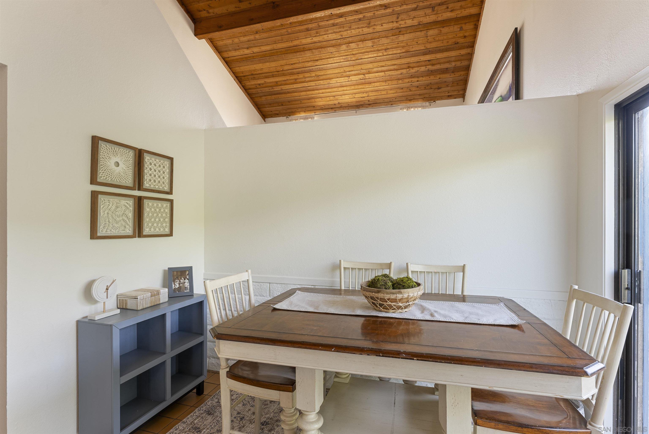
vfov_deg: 70.5
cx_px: 324
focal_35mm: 17
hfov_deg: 93.3
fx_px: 307
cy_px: 217
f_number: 8
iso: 100
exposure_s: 1/2
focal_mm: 17
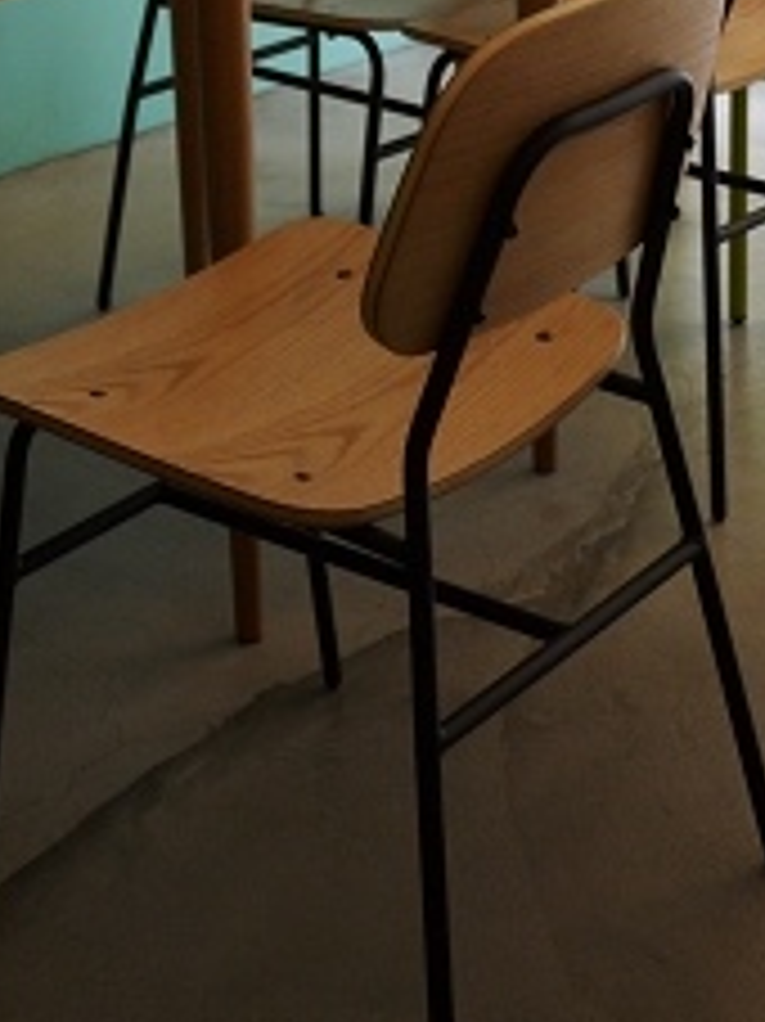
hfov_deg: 18.6
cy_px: -243
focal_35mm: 79
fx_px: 2330
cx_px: 378
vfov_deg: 22.5
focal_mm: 14
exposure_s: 1/100
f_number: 2.5
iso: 100
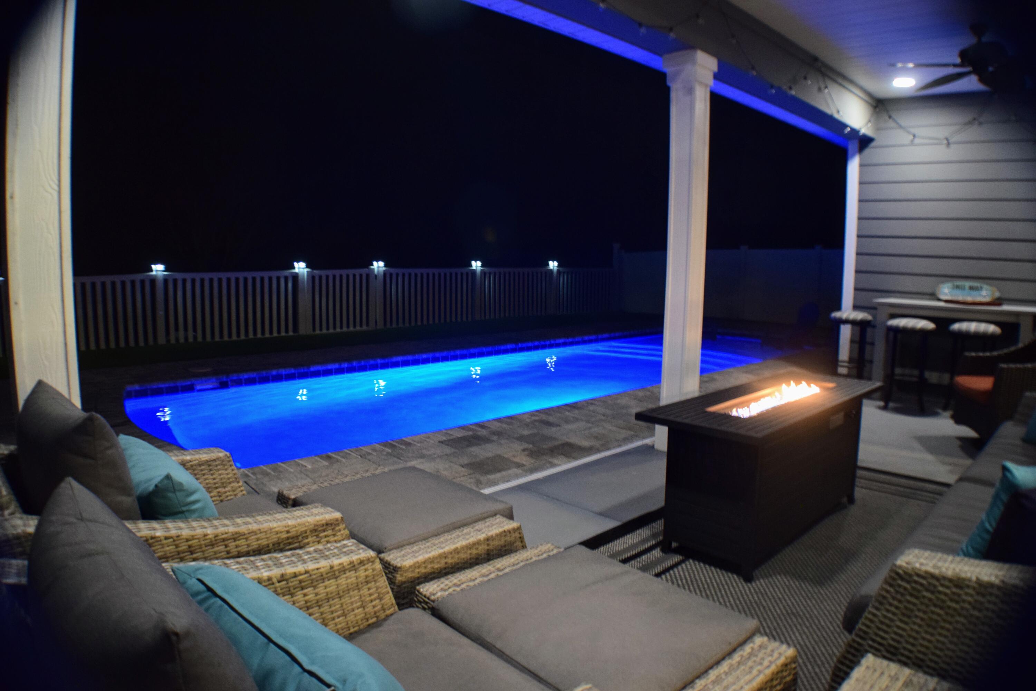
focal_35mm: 30
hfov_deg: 61.9
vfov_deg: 43.6
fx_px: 863
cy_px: 346
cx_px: 518
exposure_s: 1/10
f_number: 3.5
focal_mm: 20
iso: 1600
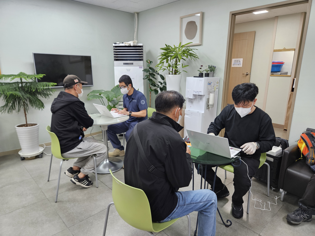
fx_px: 209
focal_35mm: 23
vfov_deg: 58.9
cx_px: 158
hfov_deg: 73.9
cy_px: 118
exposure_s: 1/120
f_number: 1.8
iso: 250
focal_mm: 5.4
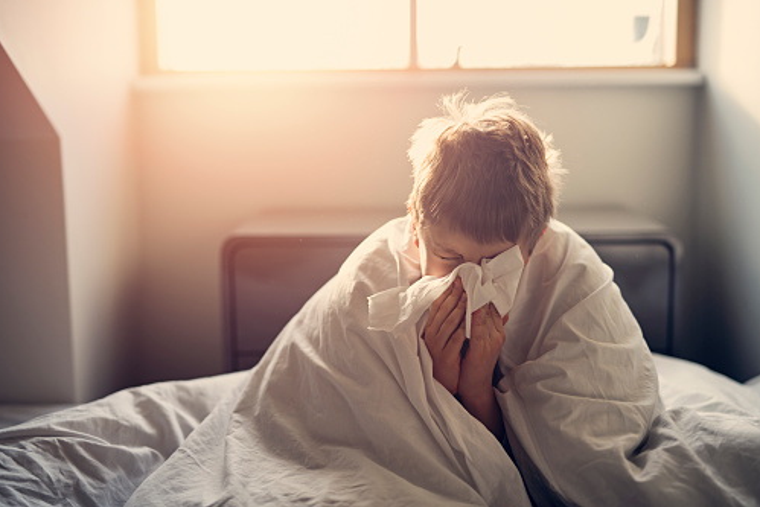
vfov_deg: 26.5
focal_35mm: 51
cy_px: 254
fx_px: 1077
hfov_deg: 38.9
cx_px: 382
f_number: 1.8
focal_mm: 50
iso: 200
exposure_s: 1/250
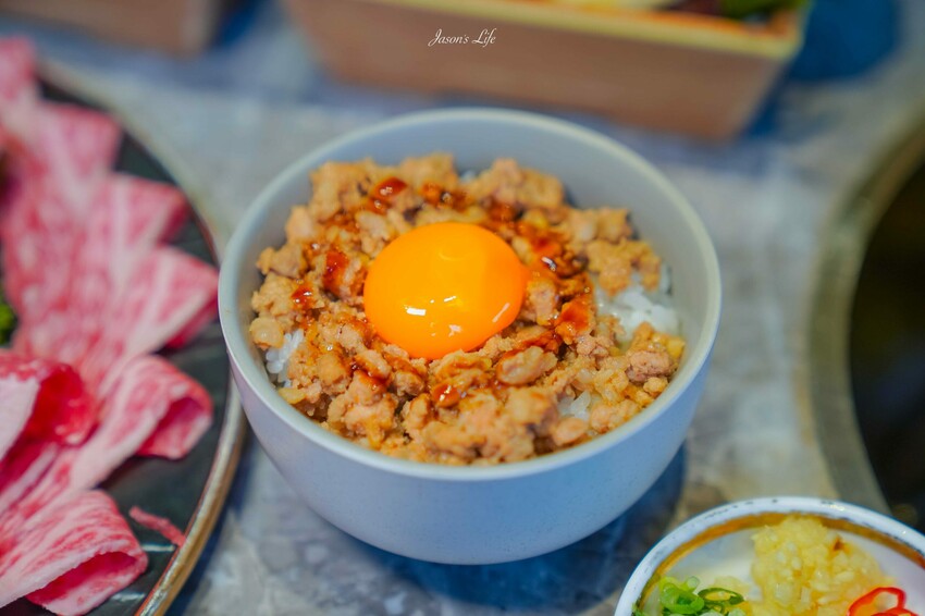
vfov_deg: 19.4
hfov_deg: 28.9
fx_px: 1798
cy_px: 308
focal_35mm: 70
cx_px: 462
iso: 200
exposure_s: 1/80
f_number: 2.8
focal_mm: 70
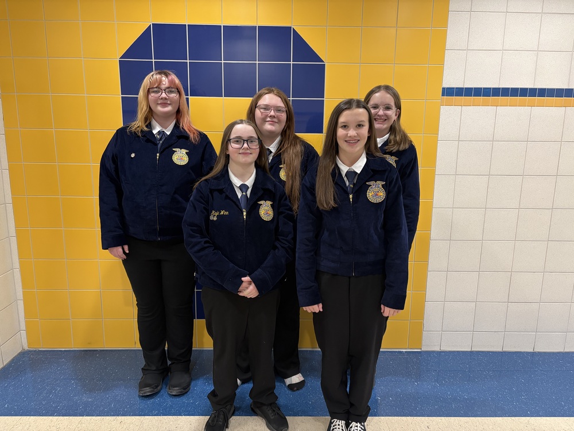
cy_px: 216
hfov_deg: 67.3
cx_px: 287
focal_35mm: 26
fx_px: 431
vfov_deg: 53.1
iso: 200
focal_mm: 5.96
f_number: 1.6
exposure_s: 1/60
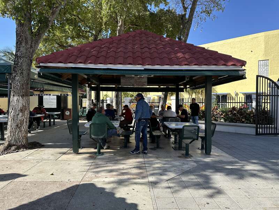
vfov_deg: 56.8
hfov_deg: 71.6
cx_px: 140
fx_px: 193
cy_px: 105
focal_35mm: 24
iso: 80
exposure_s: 1/1812
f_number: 1.78
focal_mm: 6.86
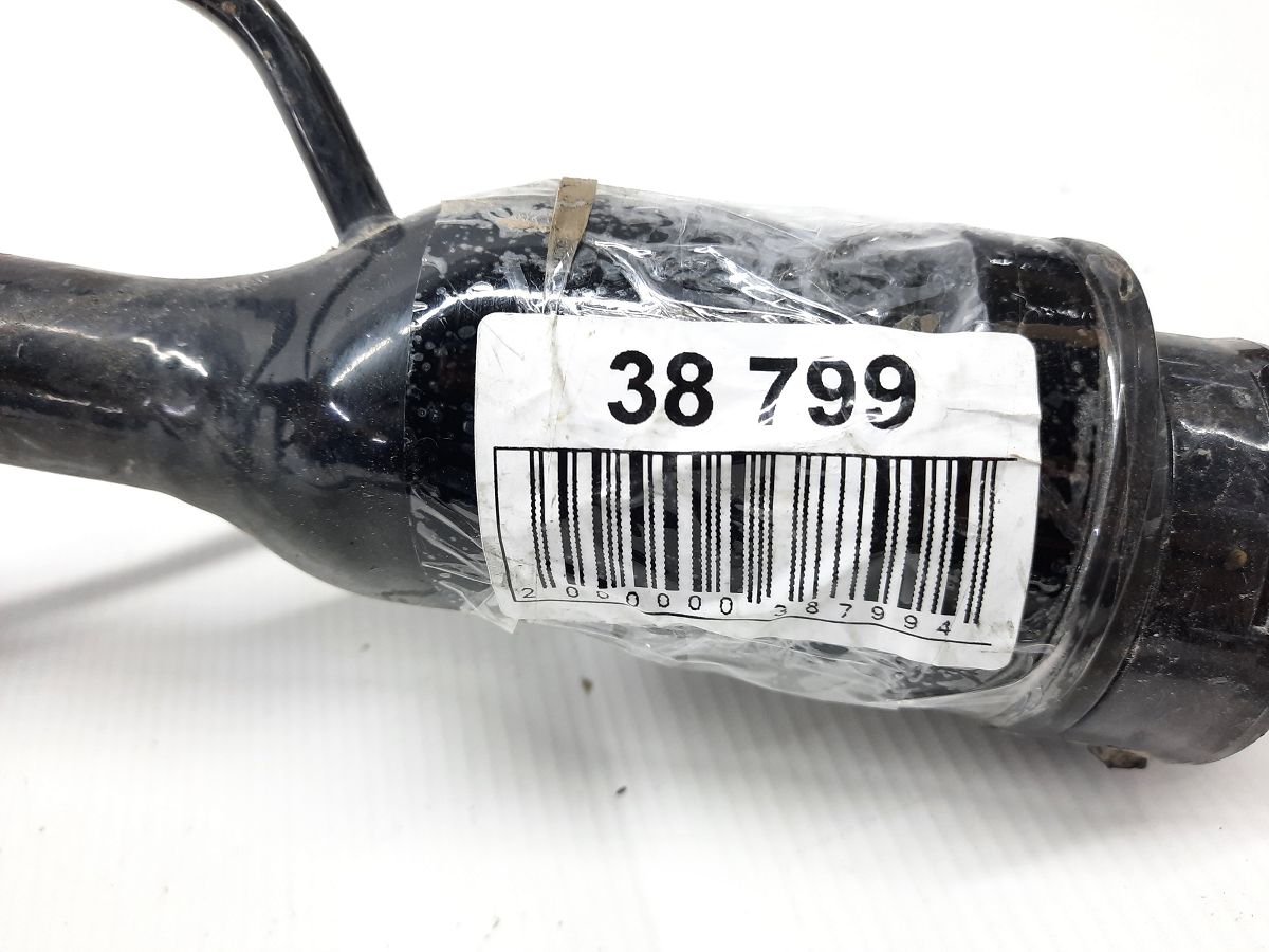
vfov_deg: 54.9
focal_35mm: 25
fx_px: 916
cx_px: 634
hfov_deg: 69.4
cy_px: 476
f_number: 2
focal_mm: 4.6
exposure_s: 1/50
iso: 160
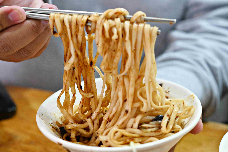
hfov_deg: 27.0
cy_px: 76
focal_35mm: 75
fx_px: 475
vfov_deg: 18.2
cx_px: 114
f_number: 3.2
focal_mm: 50
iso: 2200
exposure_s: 1/200
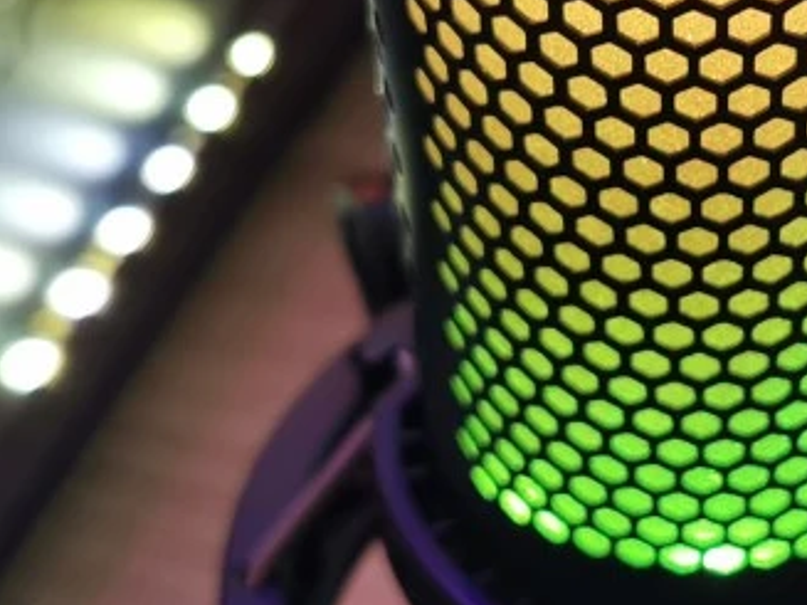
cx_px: 669
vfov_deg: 15.1
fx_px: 2284
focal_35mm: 98
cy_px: 252
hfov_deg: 19.8
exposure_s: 1/50
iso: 200
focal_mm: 5.56
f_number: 1.6
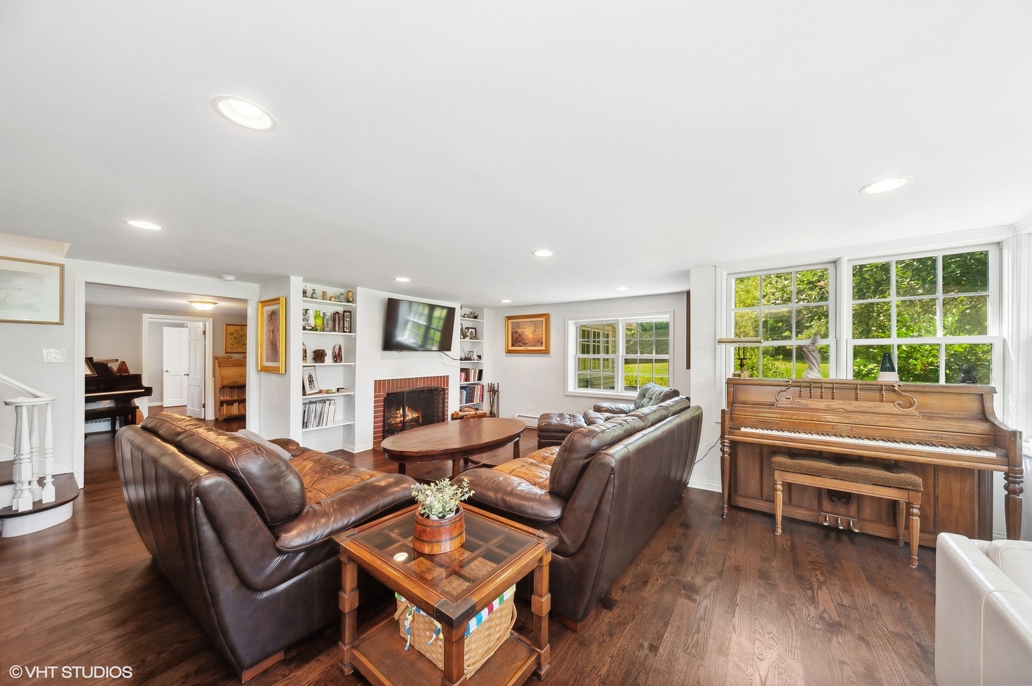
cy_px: 343
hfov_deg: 112.7
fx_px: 344
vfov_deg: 89.9
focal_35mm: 12
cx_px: 516
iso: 200
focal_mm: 12
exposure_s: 1/15
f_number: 8
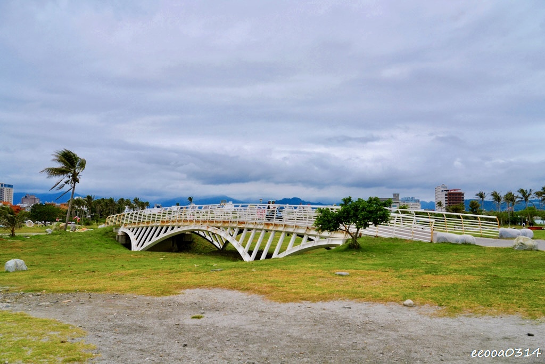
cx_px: 272
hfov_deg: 67.4
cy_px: 182
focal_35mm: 27
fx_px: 409
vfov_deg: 47.9
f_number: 8
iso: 320
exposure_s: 1/800
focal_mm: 27
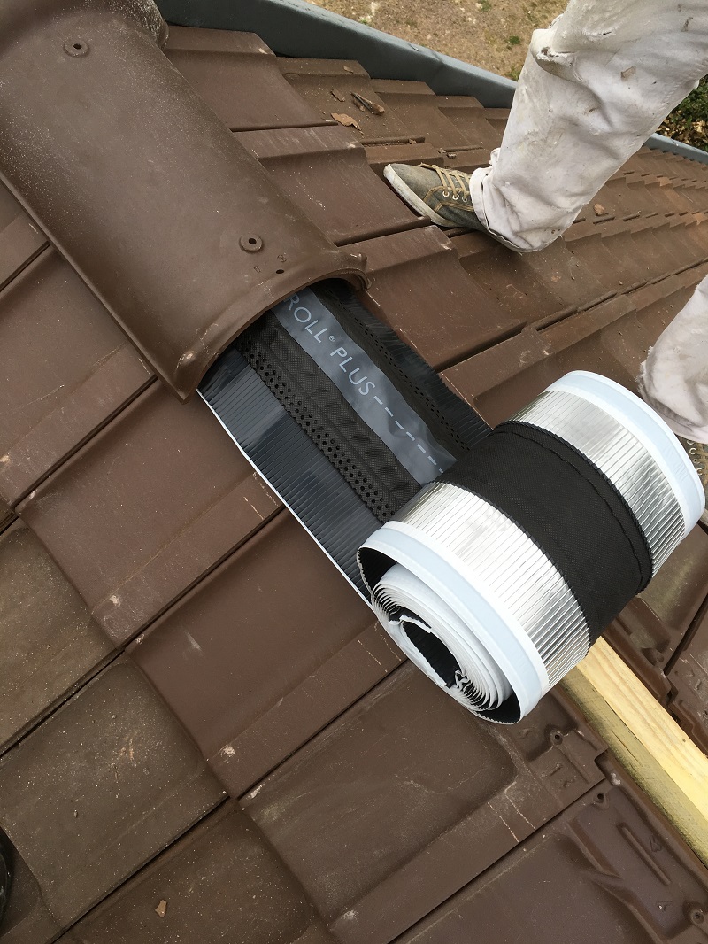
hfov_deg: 48.2
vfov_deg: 61.6
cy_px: 472
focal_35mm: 29
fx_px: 791
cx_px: 354
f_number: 2.2
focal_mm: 4.15
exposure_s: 1/306
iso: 25
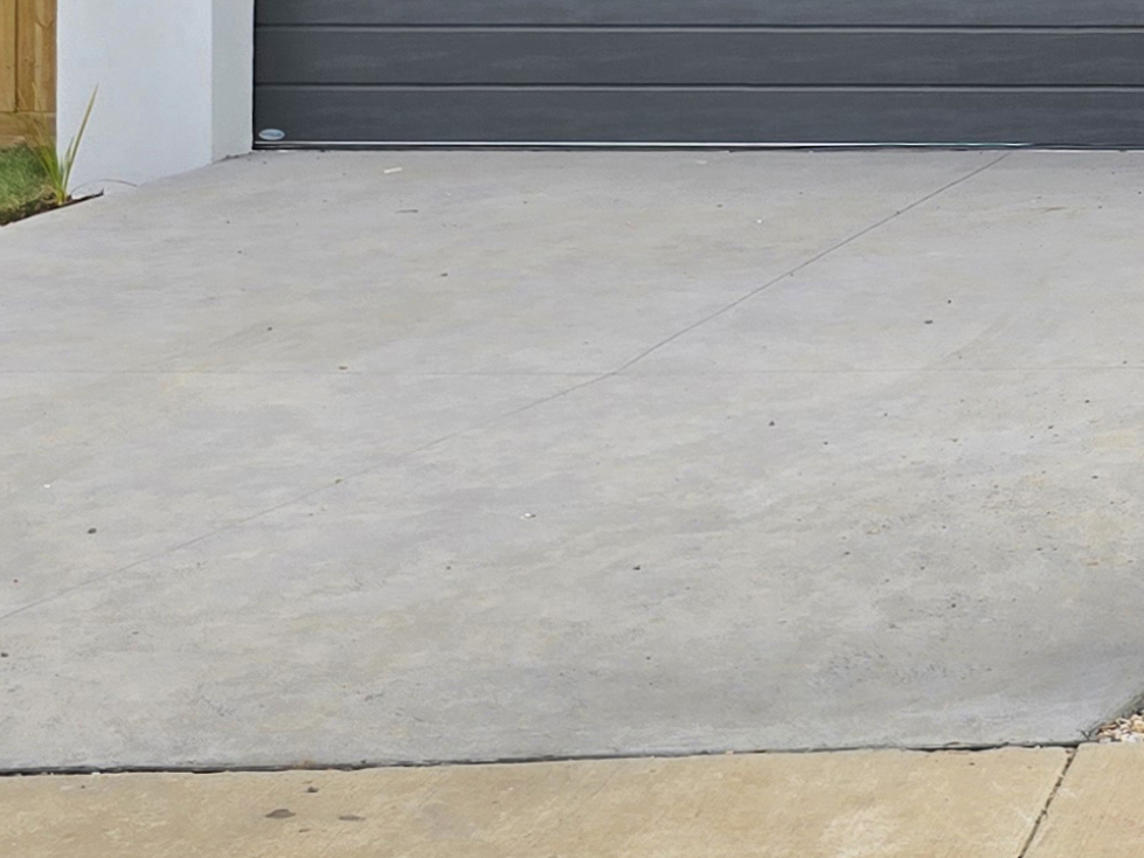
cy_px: -513
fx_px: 3106
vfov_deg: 14.4
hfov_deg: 18.0
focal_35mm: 94
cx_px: 1831
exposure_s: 1/628
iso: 12
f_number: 1.7
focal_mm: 6.3
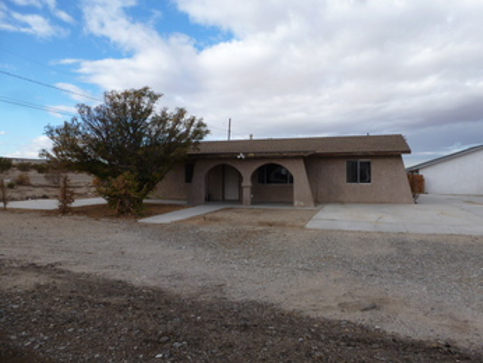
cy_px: 182
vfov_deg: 56.9
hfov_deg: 71.6
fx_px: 335
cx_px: 242
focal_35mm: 24
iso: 100
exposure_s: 1/320
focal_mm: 4.3
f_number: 4
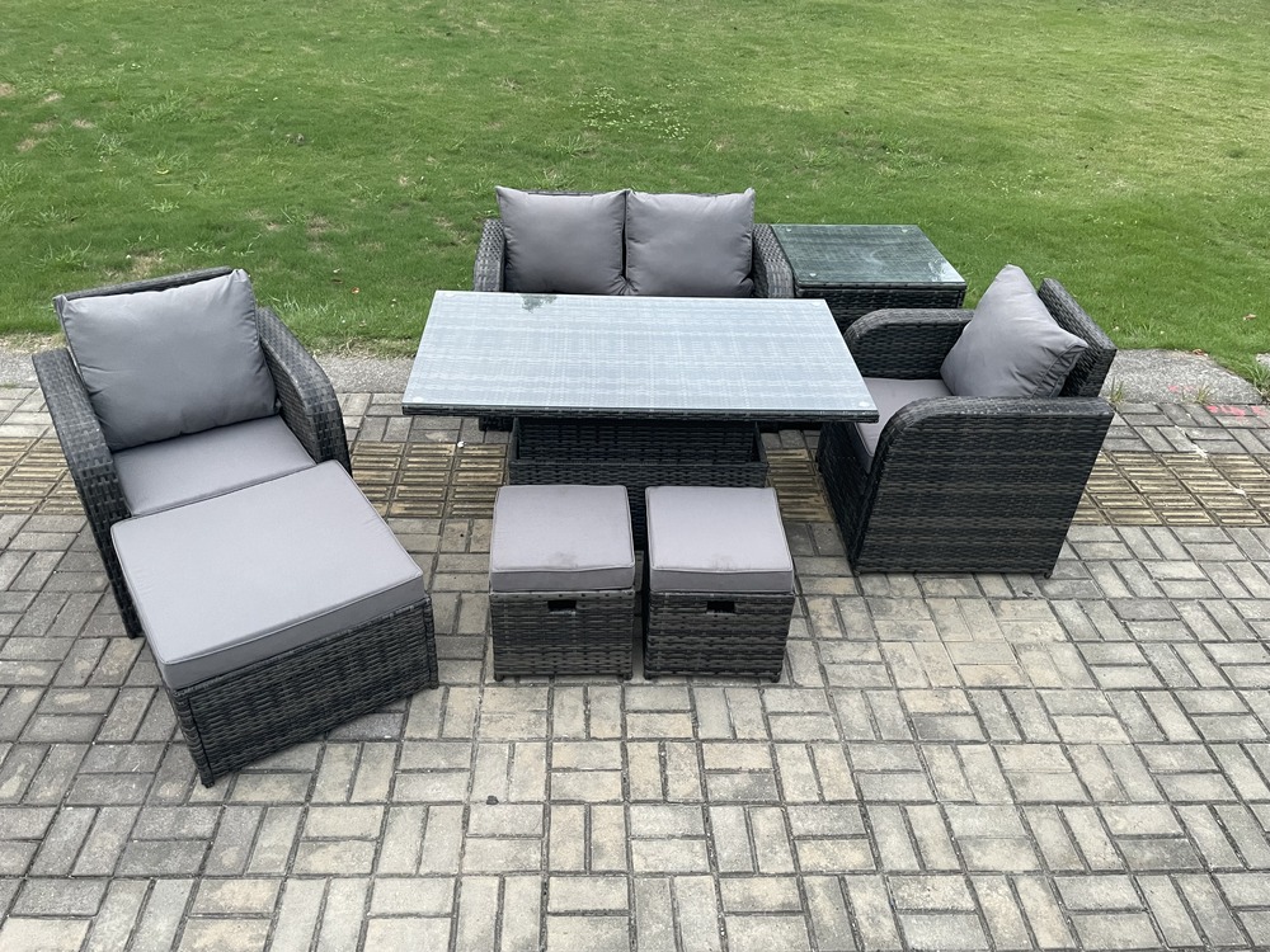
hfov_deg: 67.3
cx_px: 635
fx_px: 954
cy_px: 476
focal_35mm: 26
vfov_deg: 53.1
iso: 200
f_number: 1.6
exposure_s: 1/60
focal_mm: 4.2
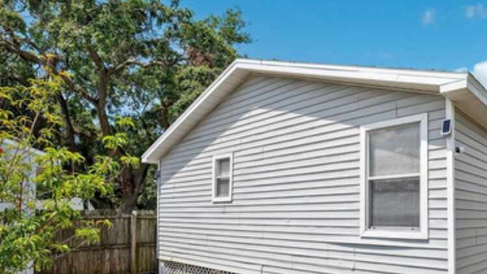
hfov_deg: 71.4
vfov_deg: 44.1
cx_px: 332
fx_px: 323
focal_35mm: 25
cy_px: 213
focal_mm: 14
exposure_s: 1/1250
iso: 400
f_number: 8
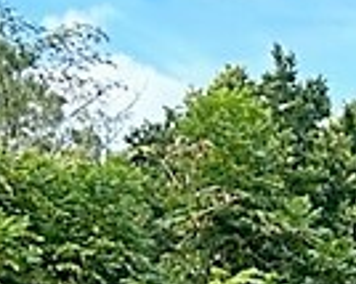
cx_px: 412
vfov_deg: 11.5
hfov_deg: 15.4
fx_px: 1274
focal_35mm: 121
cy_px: 555
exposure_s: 1/797
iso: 50
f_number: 1.5
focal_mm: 5.7
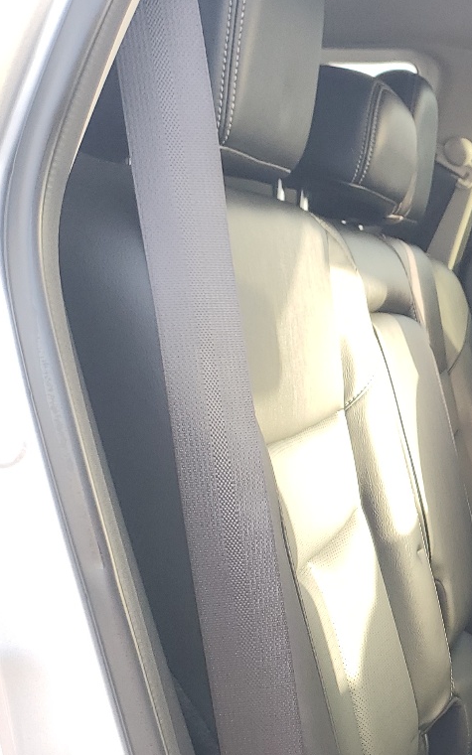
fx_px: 1194
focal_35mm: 58
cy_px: 545
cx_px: 694
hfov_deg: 19.6
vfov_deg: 34.5
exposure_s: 1/60.2
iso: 50
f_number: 1.5
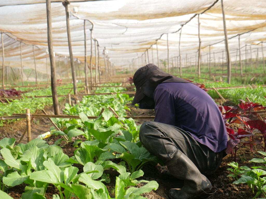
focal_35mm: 52
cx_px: 133
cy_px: 100
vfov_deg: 28.0
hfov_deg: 36.8
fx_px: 400
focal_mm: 26
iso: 100
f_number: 3.2
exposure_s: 1/320
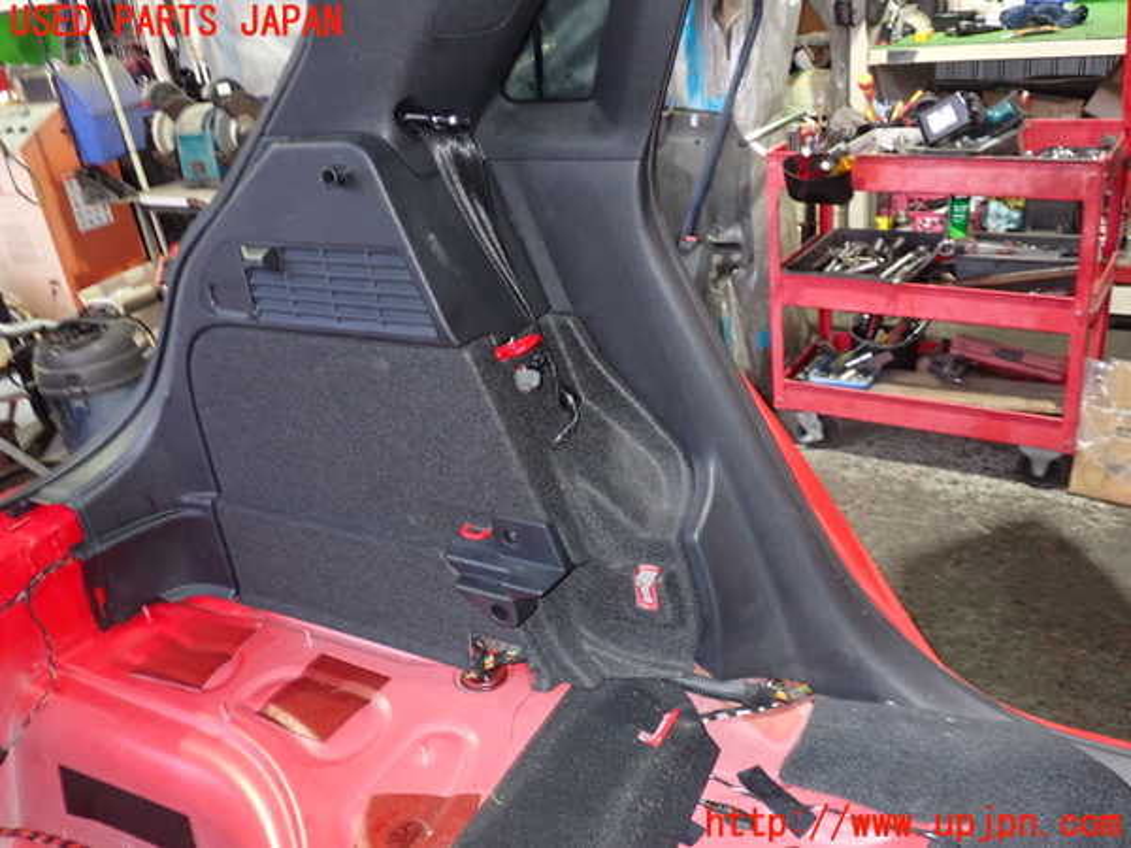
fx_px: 980
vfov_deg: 46.8
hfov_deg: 60.0
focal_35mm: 30
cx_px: 566
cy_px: 424
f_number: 2.3
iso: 800
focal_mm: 5.4
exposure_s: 1/30
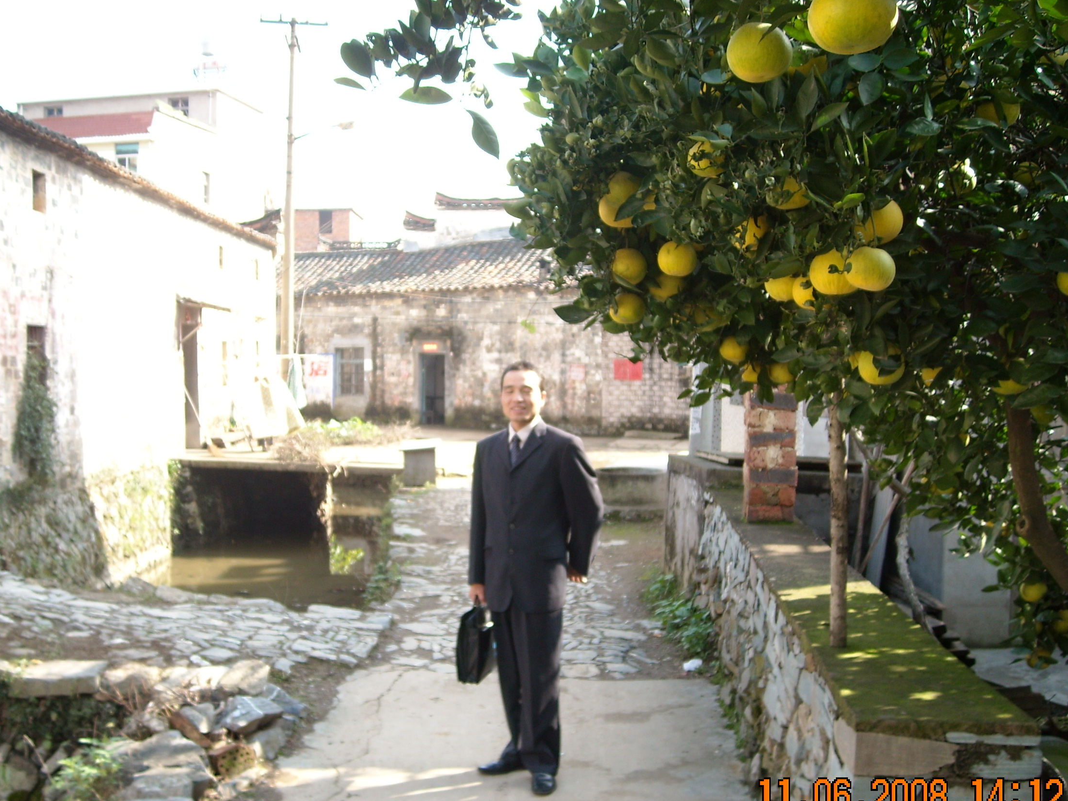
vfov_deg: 35.1
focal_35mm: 41
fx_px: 1265
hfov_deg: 45.7
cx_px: 492
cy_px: 424
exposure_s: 1/141
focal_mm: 5.7
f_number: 2.8
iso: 64
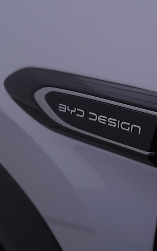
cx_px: 139
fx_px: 384
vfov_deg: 36.3
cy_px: 127
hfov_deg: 22.6
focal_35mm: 56
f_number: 4.5
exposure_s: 1/100
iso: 125
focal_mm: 24
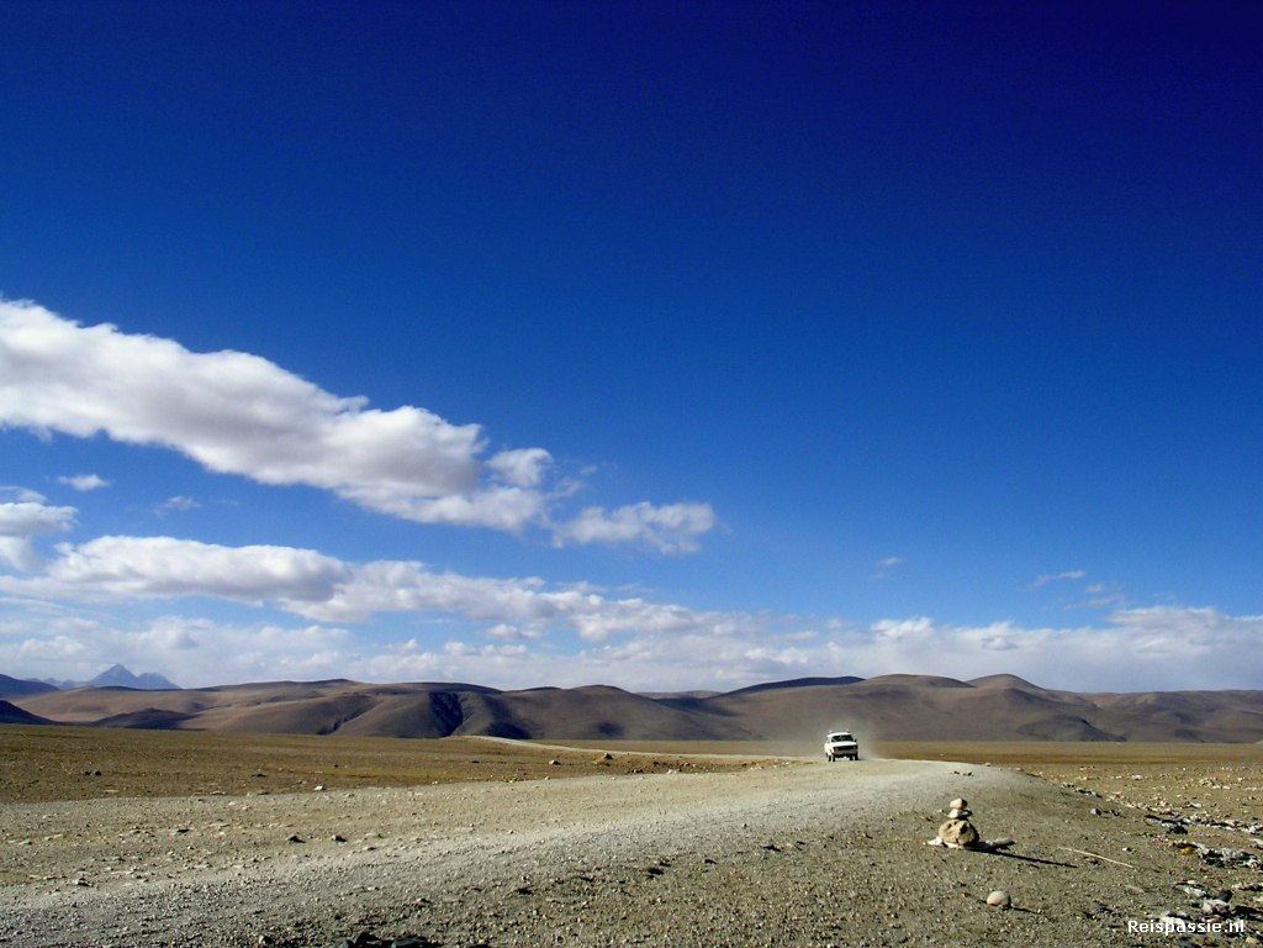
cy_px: 474
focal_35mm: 38
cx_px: 632
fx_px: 1386
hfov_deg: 49.0
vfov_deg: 37.7
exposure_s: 1/316
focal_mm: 5.8
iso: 100
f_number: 5.6
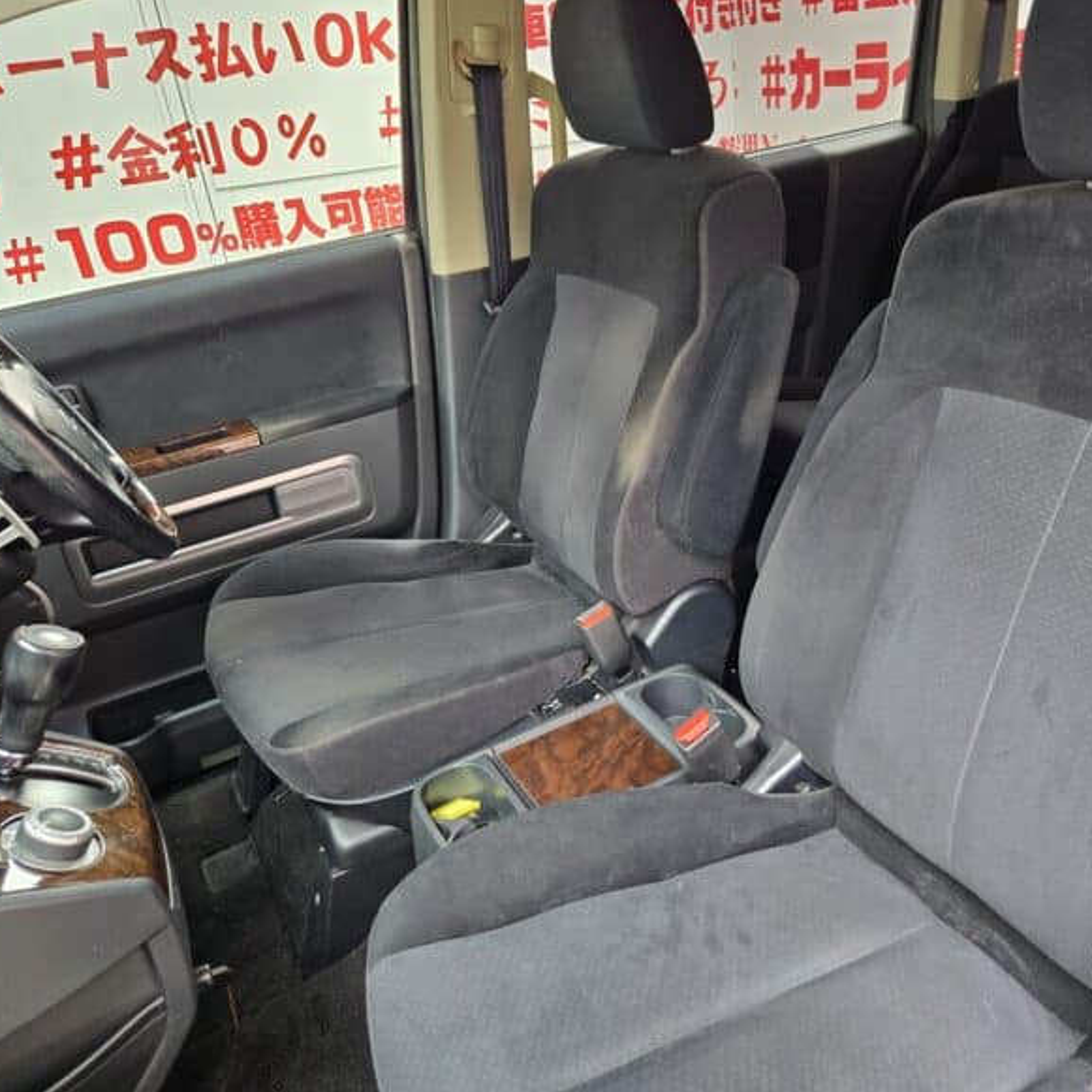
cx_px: 679
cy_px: 530
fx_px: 999
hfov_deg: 56.7
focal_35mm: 28
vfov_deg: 57.3
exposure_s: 1/100
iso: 200
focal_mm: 5.4
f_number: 1.8
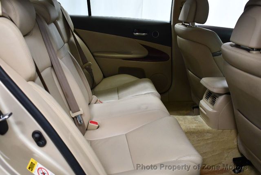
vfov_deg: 37.0
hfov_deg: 53.1
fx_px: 261
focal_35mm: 36
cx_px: 130
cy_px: 88
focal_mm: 18
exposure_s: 1/125
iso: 1400
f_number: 3.5
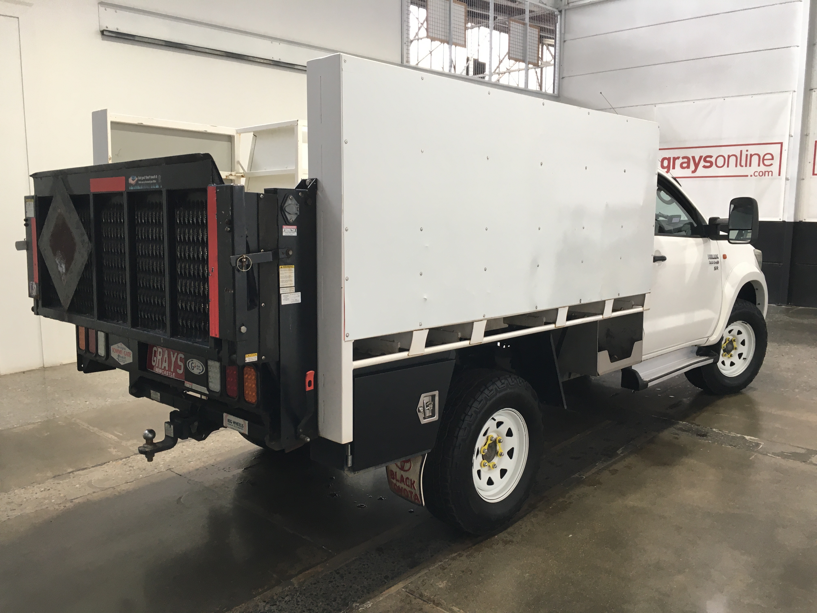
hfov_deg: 61.7
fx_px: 684
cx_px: 408
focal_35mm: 29
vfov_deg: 48.2
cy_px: 306
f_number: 2.2
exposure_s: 1/33
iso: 32
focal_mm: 4.15
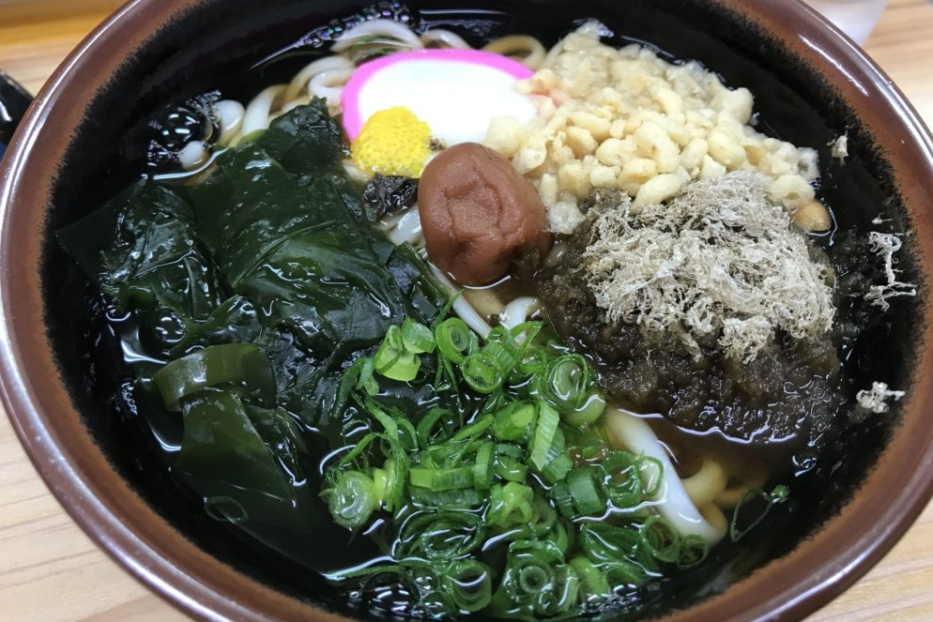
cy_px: 287
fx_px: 778
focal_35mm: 30
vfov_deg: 43.6
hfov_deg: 61.9
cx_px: 459
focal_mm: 3.99
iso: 40
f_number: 1.8
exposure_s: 1/30
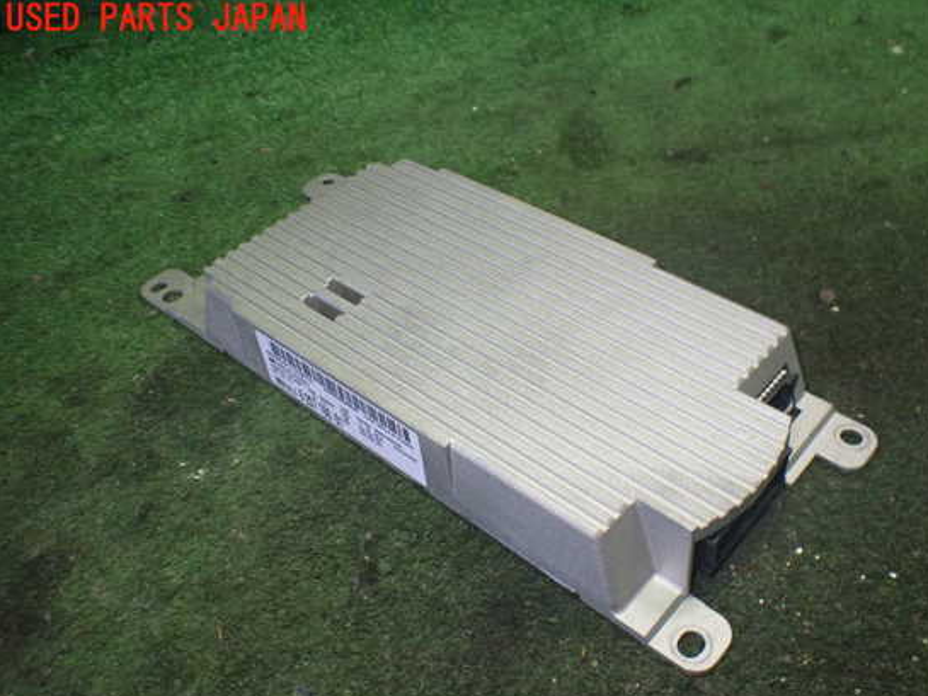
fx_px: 885
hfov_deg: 55.3
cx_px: 507
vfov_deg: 42.9
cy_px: 381
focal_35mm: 33
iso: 800
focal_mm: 5.4
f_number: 2.3
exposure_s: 1/80
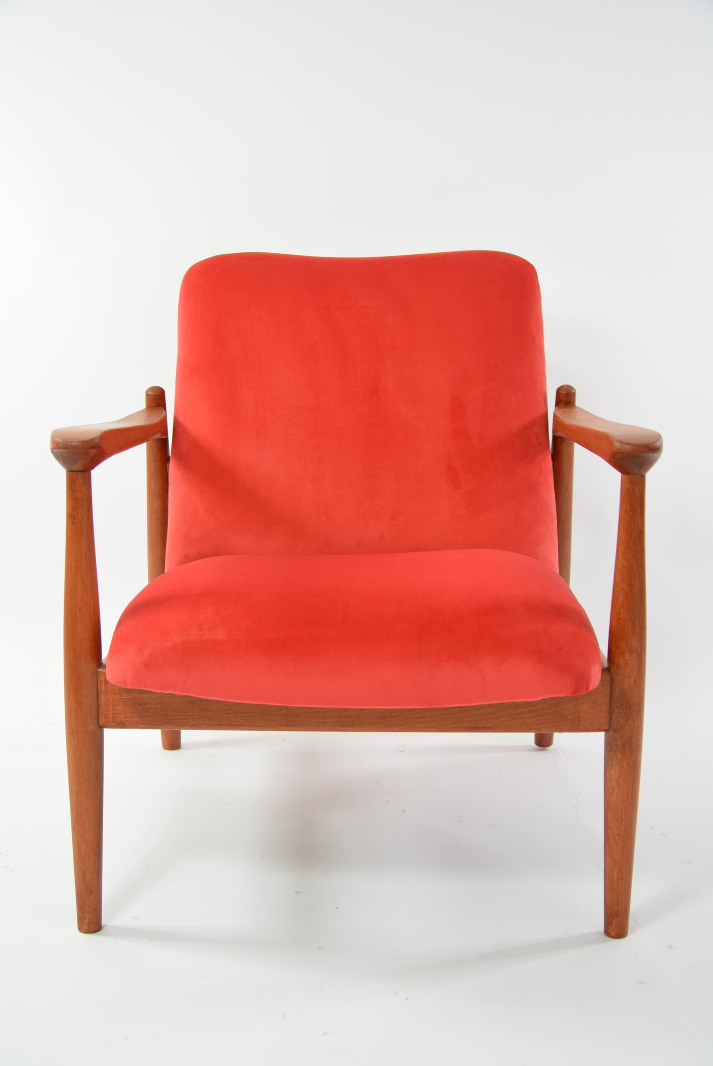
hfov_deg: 28.1
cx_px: 356
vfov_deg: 41.1
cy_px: 533
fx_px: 1423
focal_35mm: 48
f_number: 5.6
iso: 400
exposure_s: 1/60
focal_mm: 32
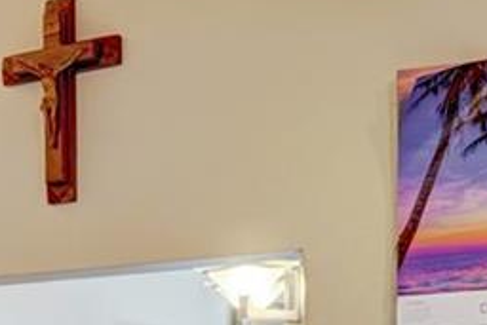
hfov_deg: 18.4
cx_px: -282
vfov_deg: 13.3
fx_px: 1299
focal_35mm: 96
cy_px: 515
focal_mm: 12
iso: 400
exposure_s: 1/6
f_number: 8
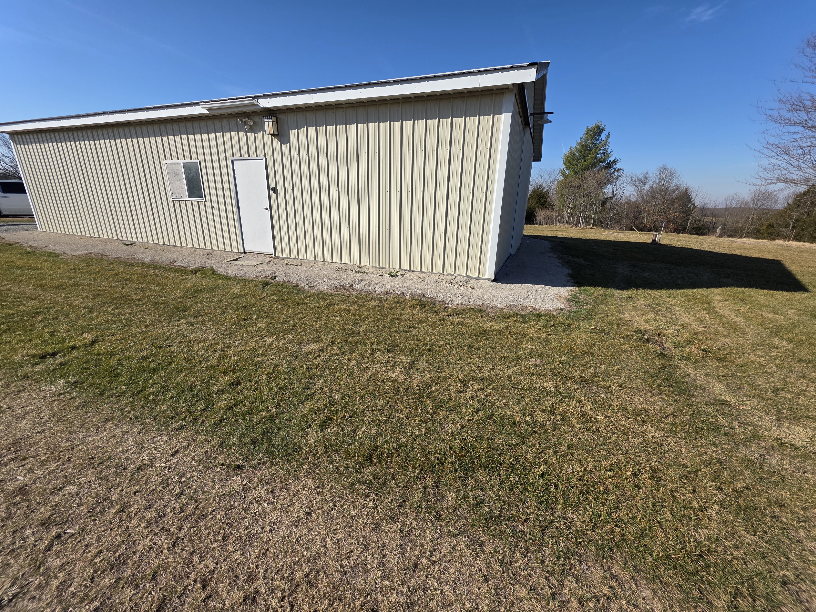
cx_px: 408
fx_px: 306
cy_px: 306
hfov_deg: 106.2
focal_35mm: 13
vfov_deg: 89.9
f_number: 1.9
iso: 40
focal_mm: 2.2
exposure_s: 1/2456
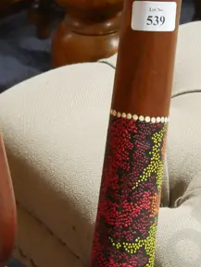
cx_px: 104
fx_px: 1261
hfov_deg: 9.1
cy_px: 360
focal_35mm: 163
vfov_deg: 11.7
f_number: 5.1
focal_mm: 23
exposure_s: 1/60
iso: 2000
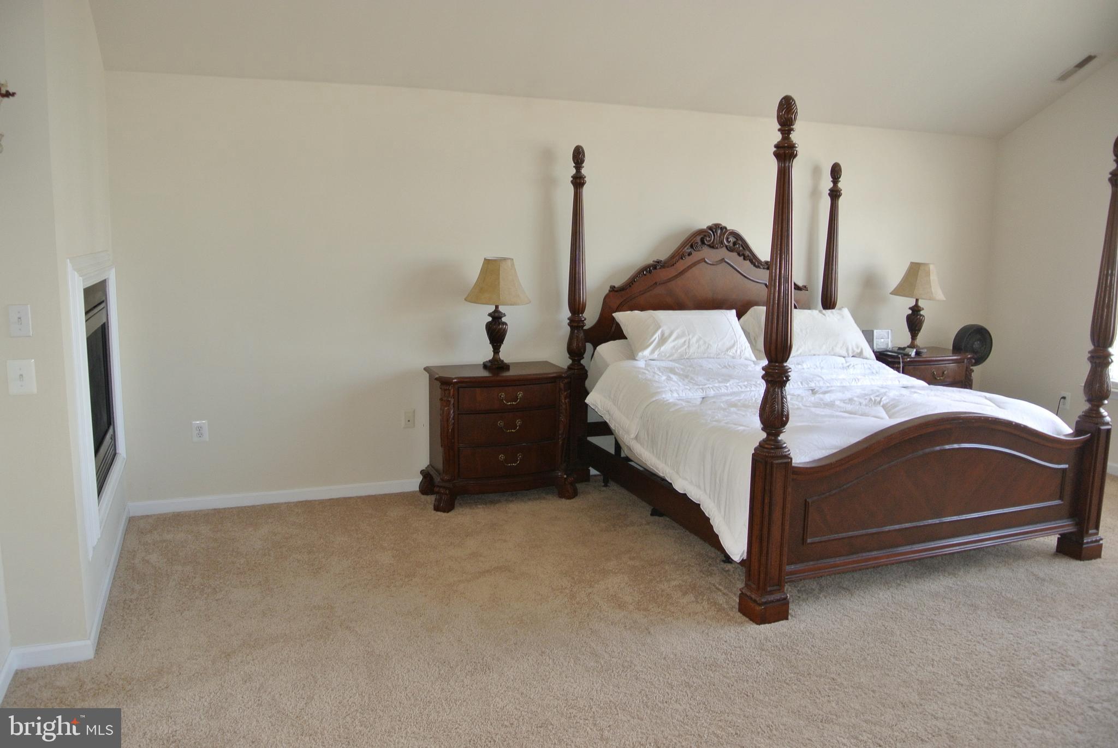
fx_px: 839
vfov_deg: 48.0
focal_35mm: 27
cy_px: 374
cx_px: 559
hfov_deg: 67.3
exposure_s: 1/60
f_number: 3.5
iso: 280
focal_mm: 10
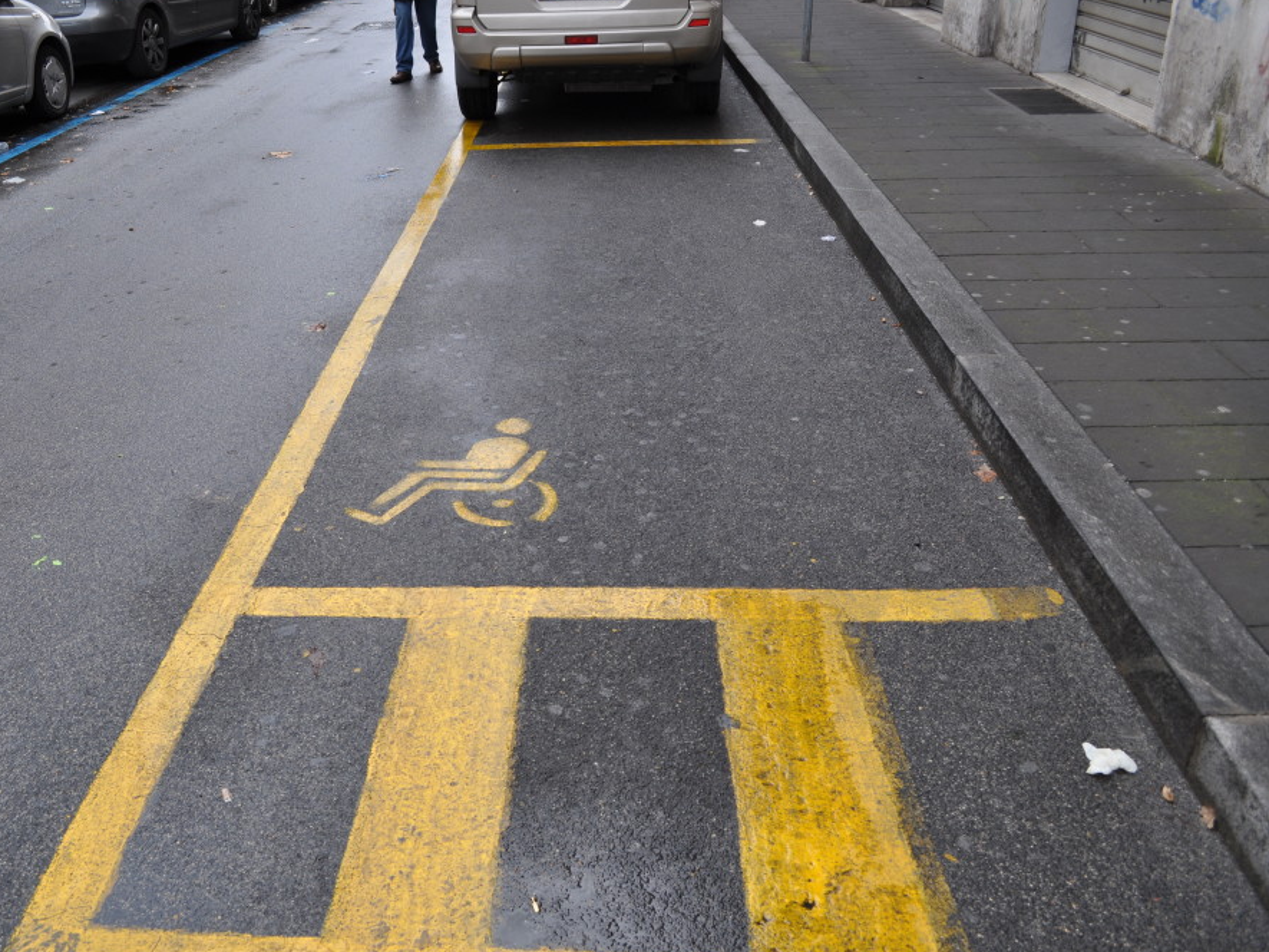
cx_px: 536
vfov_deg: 46.8
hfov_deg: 59.7
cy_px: 479
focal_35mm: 30
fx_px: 1100
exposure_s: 1/125
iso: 200
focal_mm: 18
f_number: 5.6
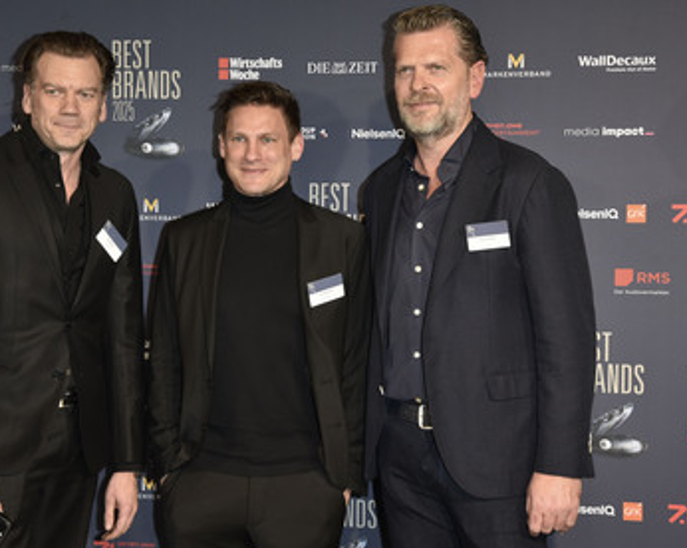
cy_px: 282
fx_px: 1442
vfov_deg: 21.5
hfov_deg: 26.7
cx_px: 247
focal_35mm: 71
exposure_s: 1/200
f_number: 7.1
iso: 1250
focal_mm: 58
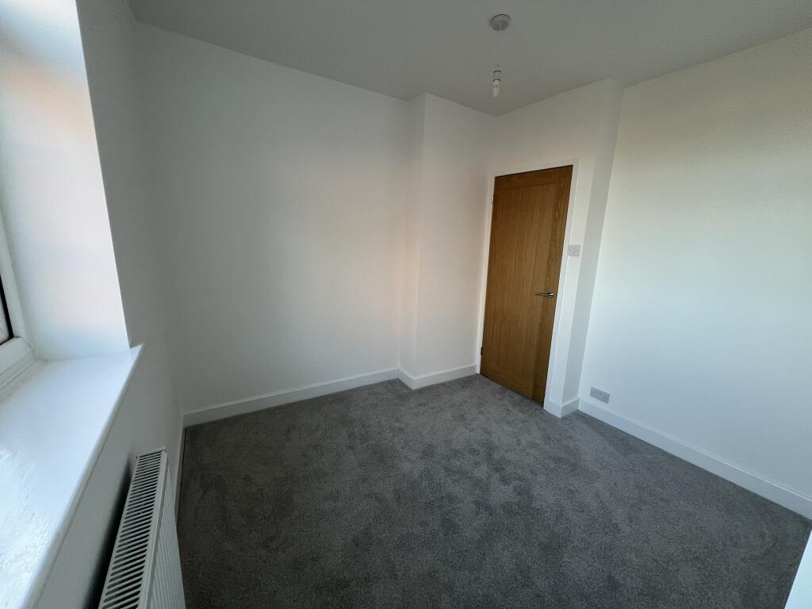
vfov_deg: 89.9
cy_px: 304
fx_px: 305
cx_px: 406
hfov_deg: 106.2
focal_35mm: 13
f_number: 1.8
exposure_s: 1/99
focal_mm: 1.57
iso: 125
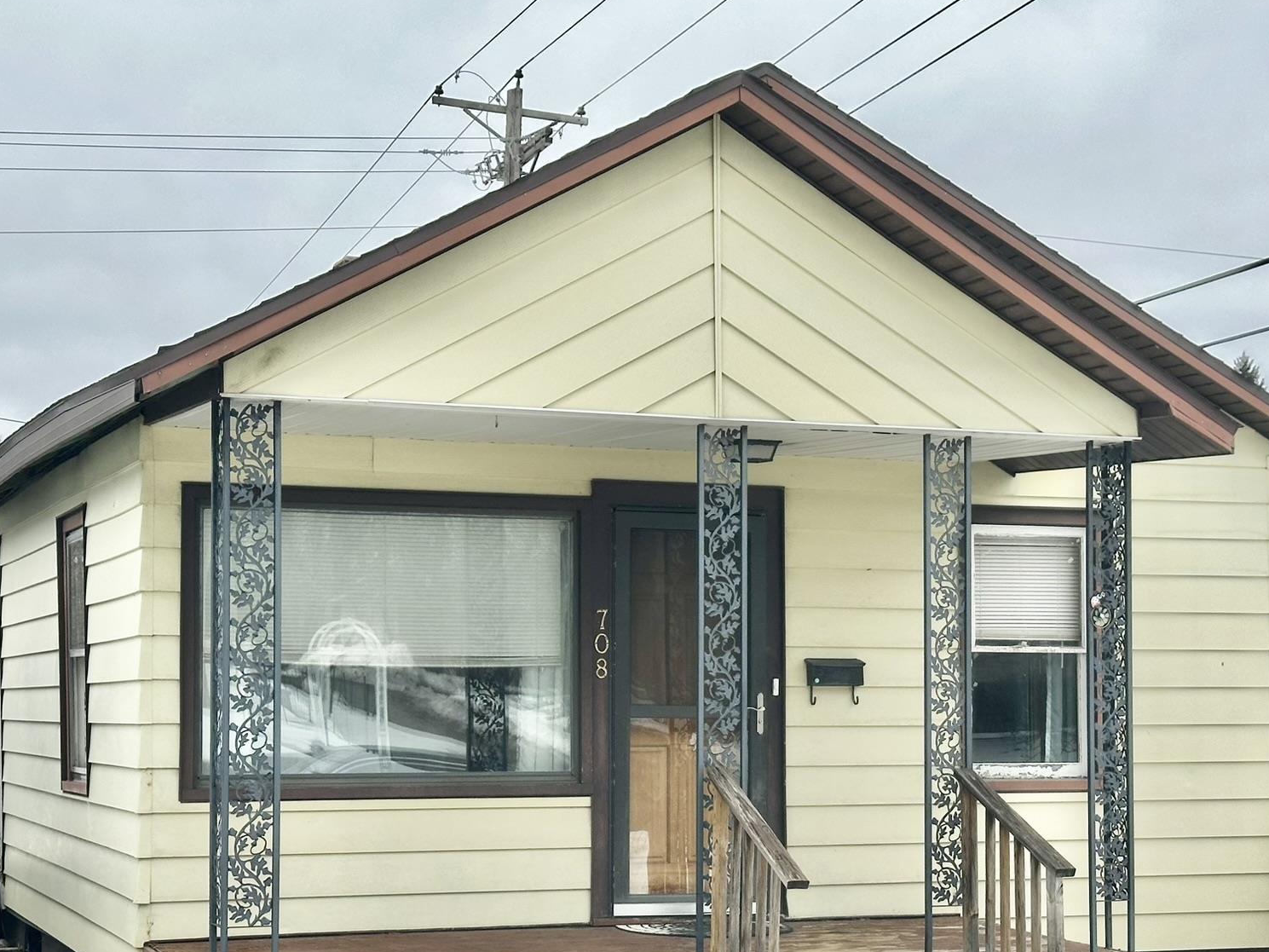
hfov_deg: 29.4
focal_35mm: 66
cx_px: 652
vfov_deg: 22.2
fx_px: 2420
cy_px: 630
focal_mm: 6.86
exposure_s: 1/1783
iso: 64
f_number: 1.78
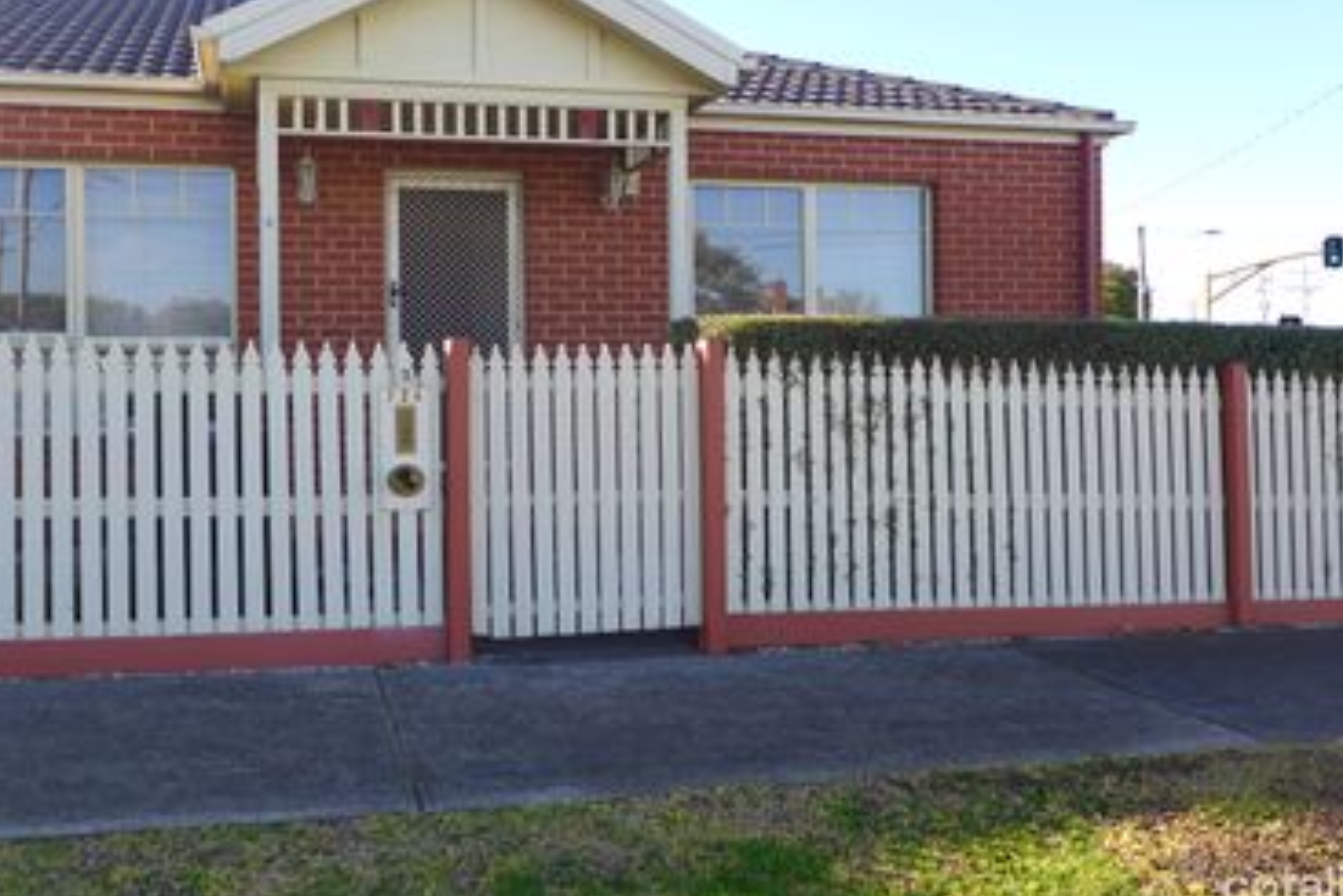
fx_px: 1194
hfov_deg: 58.5
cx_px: 593
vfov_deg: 41.1
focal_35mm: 32
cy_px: 389
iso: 80
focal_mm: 4.7
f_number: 1.6
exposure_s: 1/125
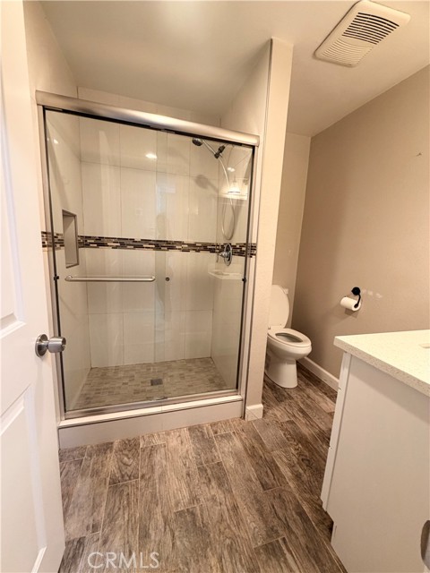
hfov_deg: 85.7
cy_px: 286
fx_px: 232
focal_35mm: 14
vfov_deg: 102.1
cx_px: 215
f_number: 2.2
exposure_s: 1/60
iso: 200
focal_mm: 2.22
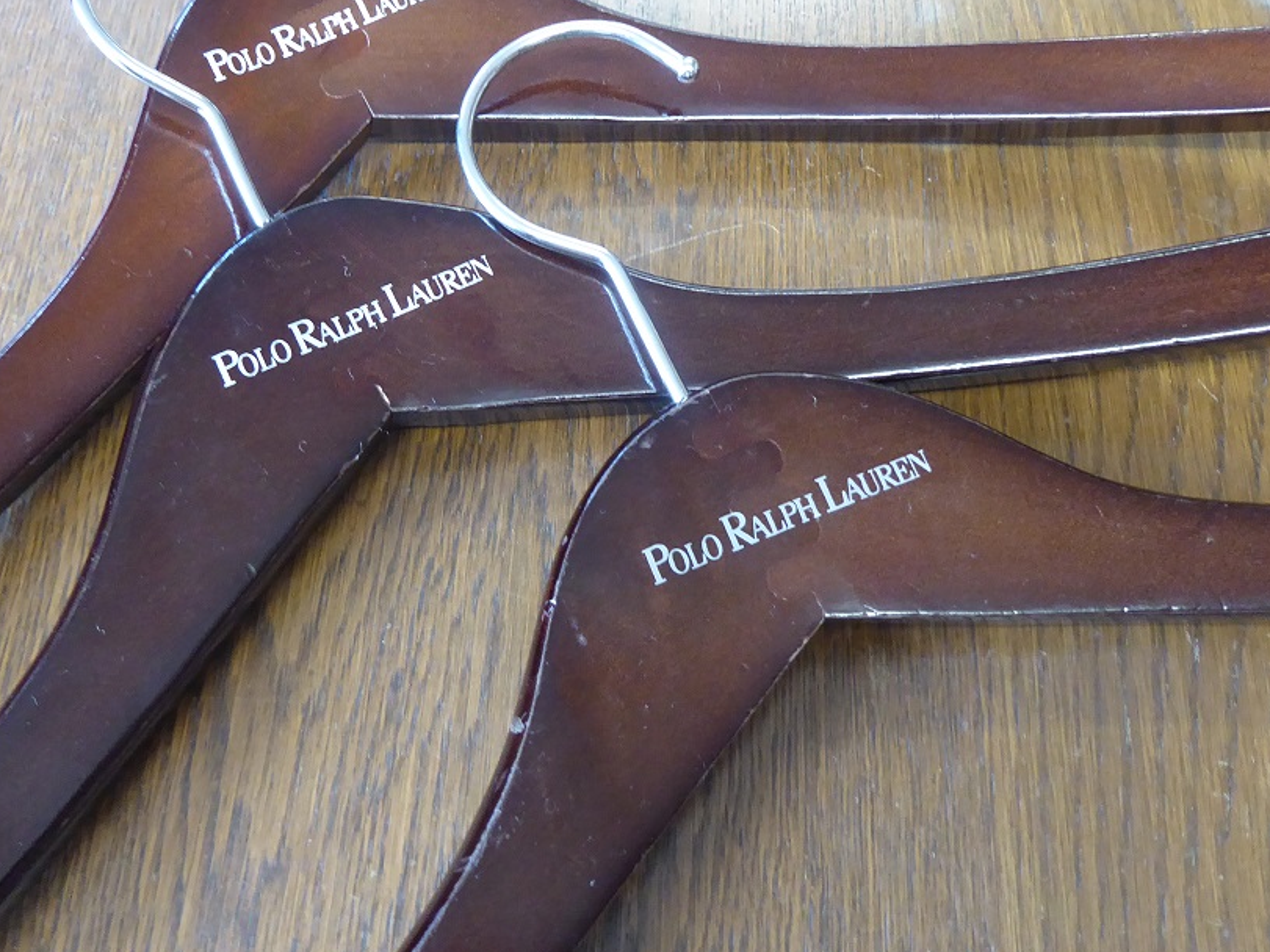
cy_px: 426
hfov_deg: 50.1
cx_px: 575
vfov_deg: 38.6
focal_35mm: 37
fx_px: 1357
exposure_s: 1/13
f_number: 3.3
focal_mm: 4.3
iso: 400
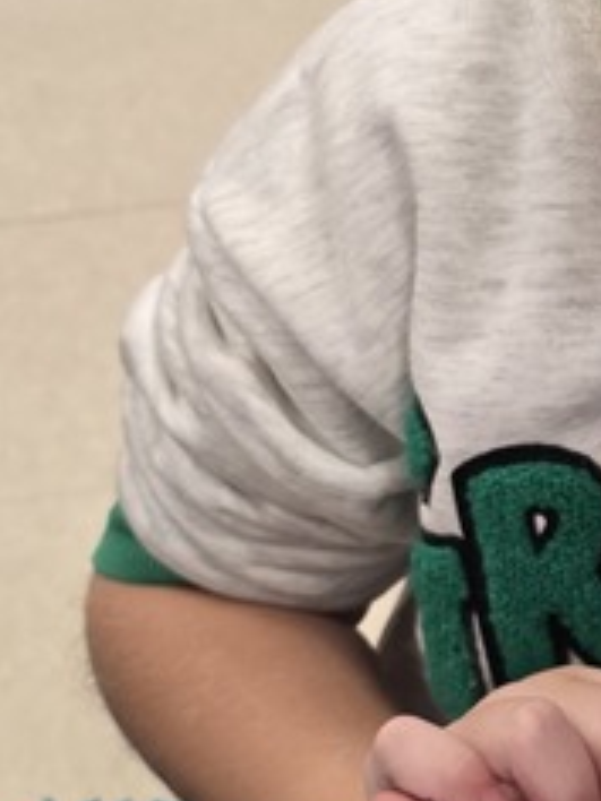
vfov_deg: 19.4
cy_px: 139
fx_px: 2315
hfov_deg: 13.8
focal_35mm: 100
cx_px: 920
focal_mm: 6.3
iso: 125
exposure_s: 1/120
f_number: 1.7
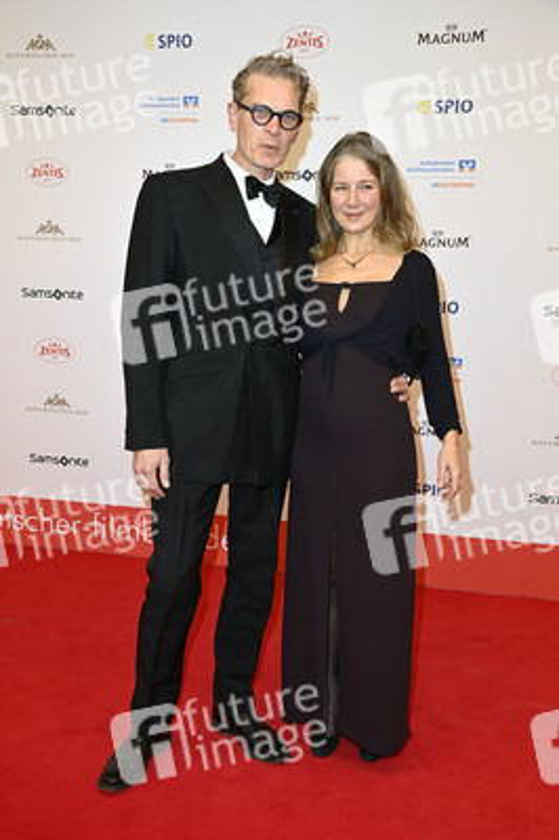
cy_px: 420
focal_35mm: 38
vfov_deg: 50.7
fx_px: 887
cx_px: 280
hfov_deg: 35.0
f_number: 7.1
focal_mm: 38
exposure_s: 1/200
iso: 640
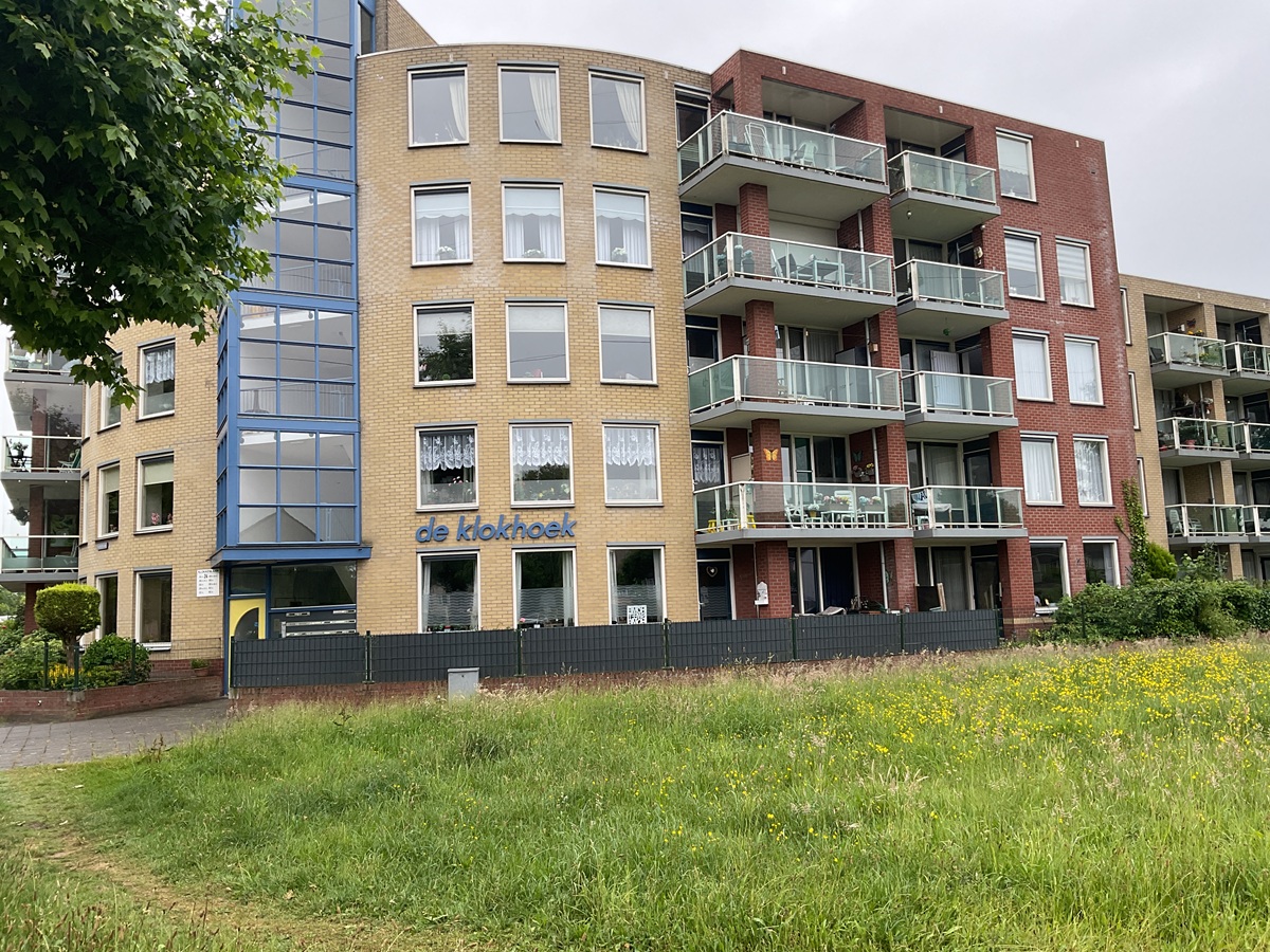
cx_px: 635
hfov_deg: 61.7
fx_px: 1064
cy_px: 476
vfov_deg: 48.2
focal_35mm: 29
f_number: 1.8
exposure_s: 1/270
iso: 16
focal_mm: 3
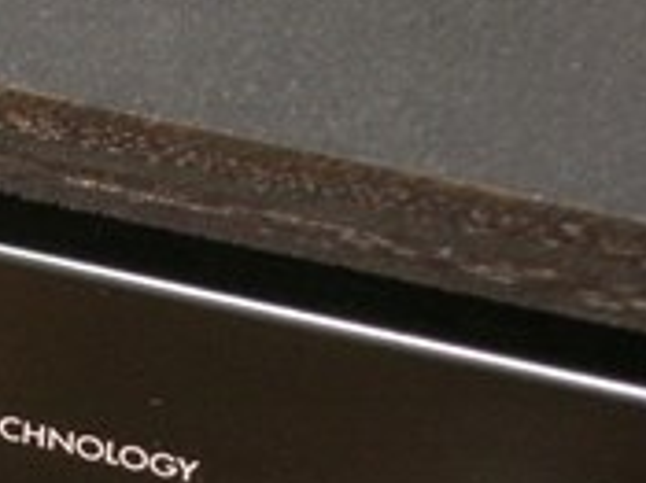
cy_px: 548
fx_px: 3730
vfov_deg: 7.4
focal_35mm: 200
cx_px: -173
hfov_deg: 9.7
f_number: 3.9
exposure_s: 1/2.5
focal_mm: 11.7
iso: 200
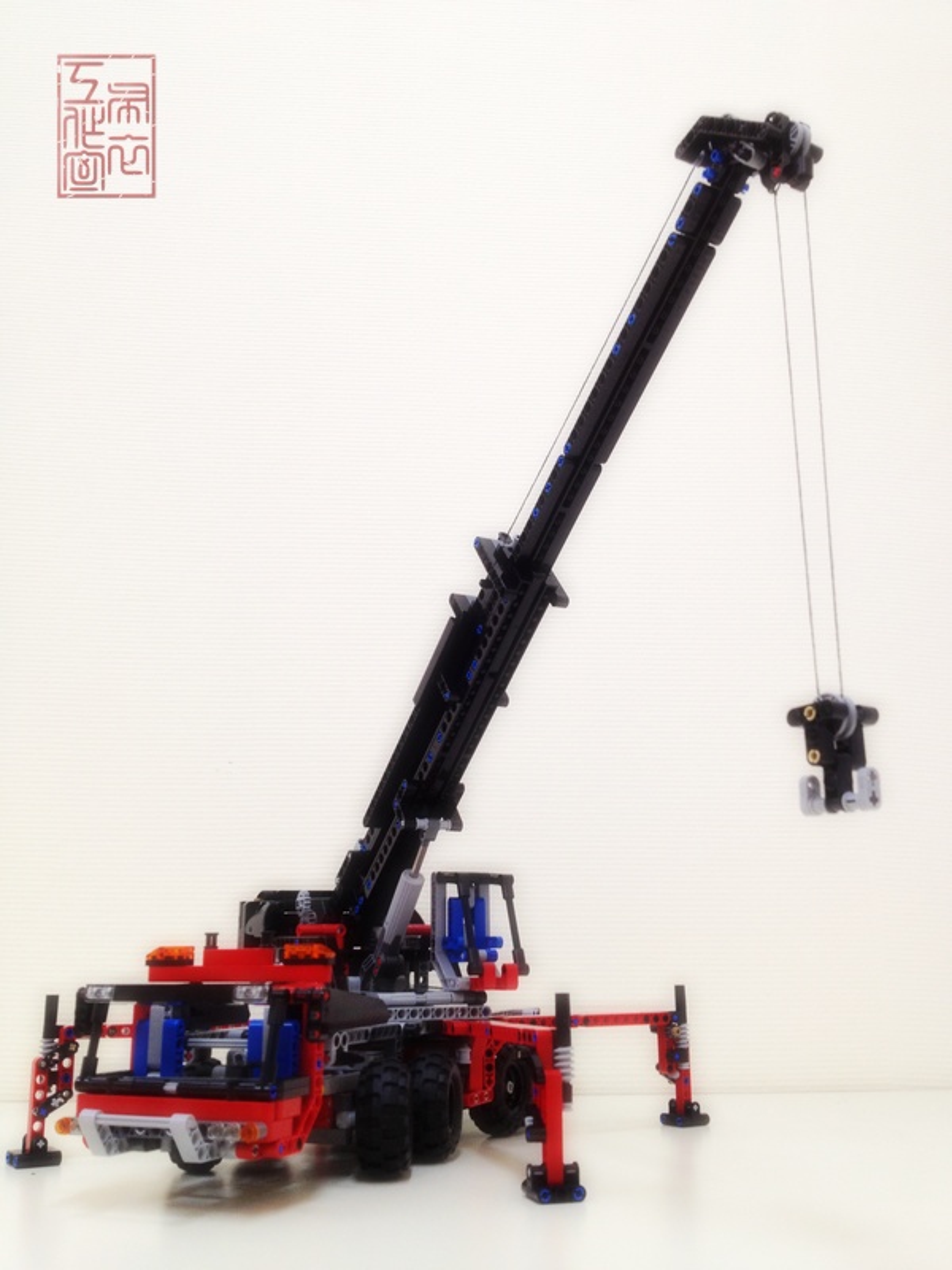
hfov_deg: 40.7
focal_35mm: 35
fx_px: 1283
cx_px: 476
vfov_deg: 52.6
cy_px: 635
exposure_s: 1/20
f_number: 2.4
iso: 64
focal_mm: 4.28
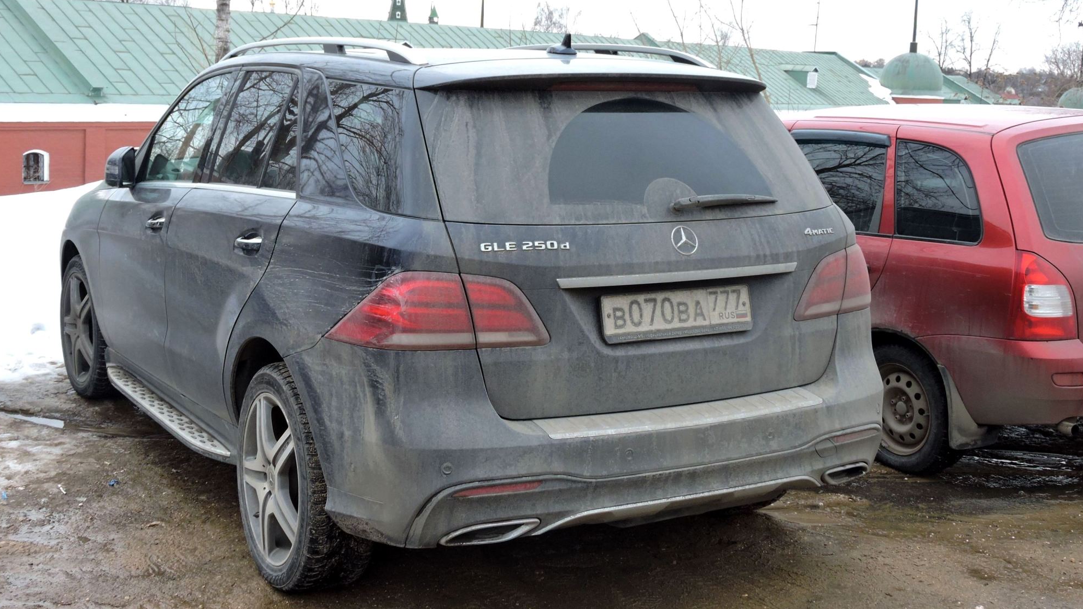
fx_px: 1263
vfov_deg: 27.0
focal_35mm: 44
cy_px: 233
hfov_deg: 46.4
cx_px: 540
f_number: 3.8
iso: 100
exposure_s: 1/125
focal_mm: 7.2
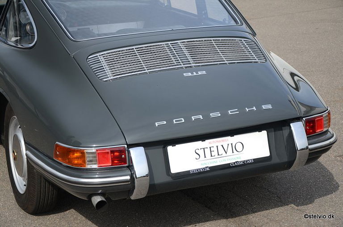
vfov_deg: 18.1
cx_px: 172
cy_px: 114
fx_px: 713
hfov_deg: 27.1
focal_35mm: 75
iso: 100
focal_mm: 50
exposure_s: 1/200
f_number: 5.6
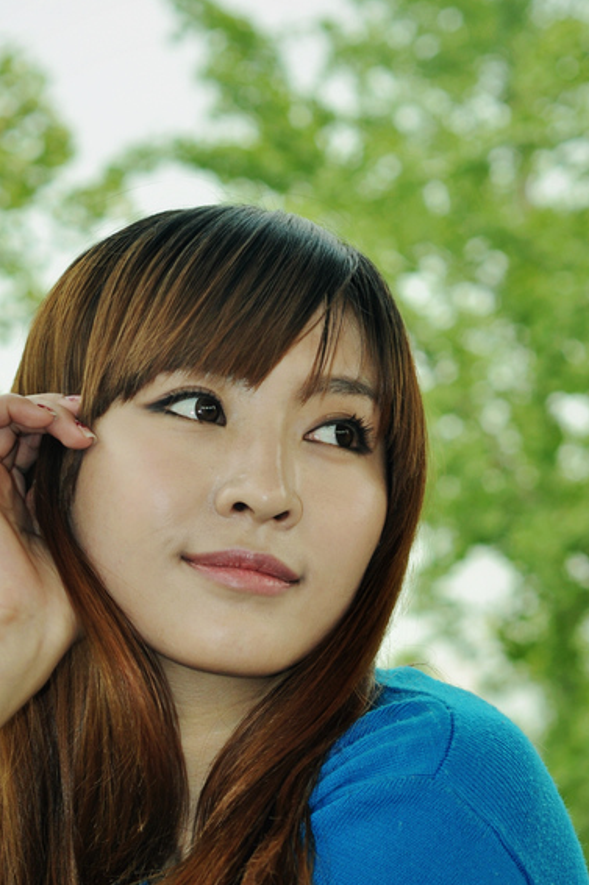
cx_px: 205
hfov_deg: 11.5
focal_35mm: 119
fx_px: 2926
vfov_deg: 17.1
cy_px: 654
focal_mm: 50
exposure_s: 1/200
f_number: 5
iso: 200
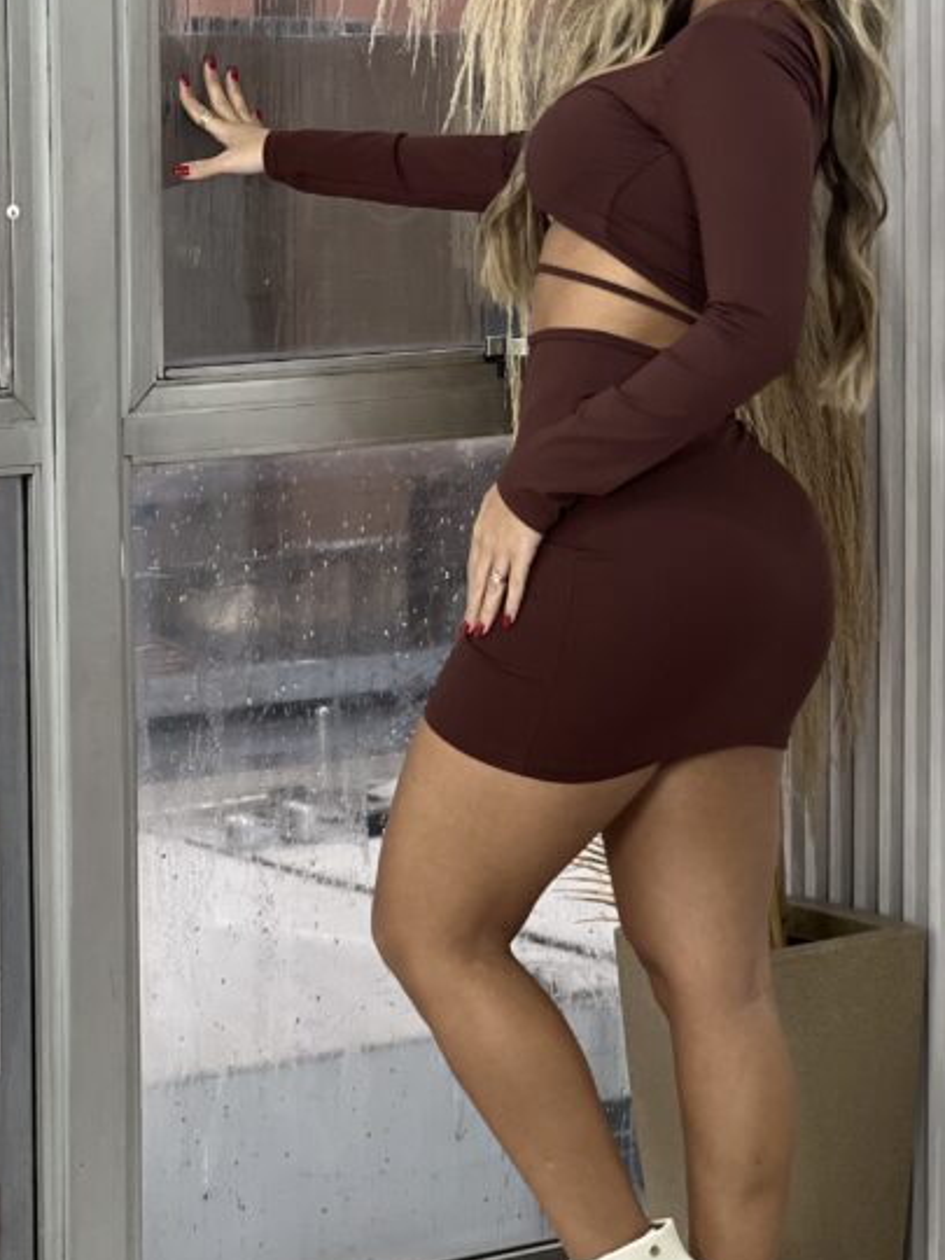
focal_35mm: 133
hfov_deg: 11.1
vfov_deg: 14.8
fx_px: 4841
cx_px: 684
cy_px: 498
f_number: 2.8
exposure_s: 1/120
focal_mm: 9
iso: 125
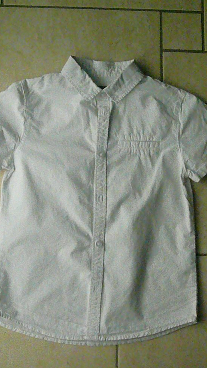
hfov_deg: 23.5
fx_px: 498
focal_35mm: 51
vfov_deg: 40.6
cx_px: 106
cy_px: 184
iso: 3200
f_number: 10
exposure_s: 1/1000
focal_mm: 7.5
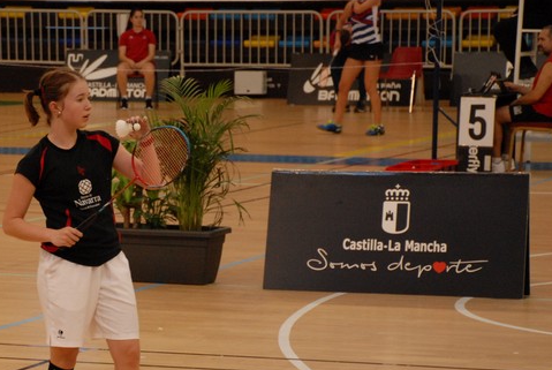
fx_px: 2885
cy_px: 257
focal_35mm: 188
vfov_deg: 7.3
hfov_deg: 10.9
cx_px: 113
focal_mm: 75
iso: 800
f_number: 5
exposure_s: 1/125
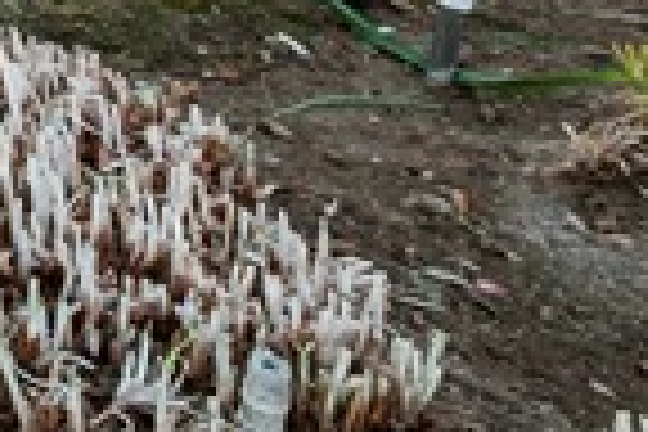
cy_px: -785
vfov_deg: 8.8
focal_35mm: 133
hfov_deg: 10.4
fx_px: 2394
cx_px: -1348
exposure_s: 1/25
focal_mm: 9
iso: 200
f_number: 8
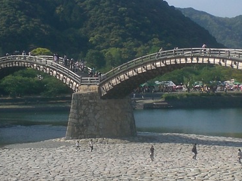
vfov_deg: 14.5
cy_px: 98
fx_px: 712
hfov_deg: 19.3
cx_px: 130
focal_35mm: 102
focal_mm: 6.3
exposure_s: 1/500
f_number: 4.4
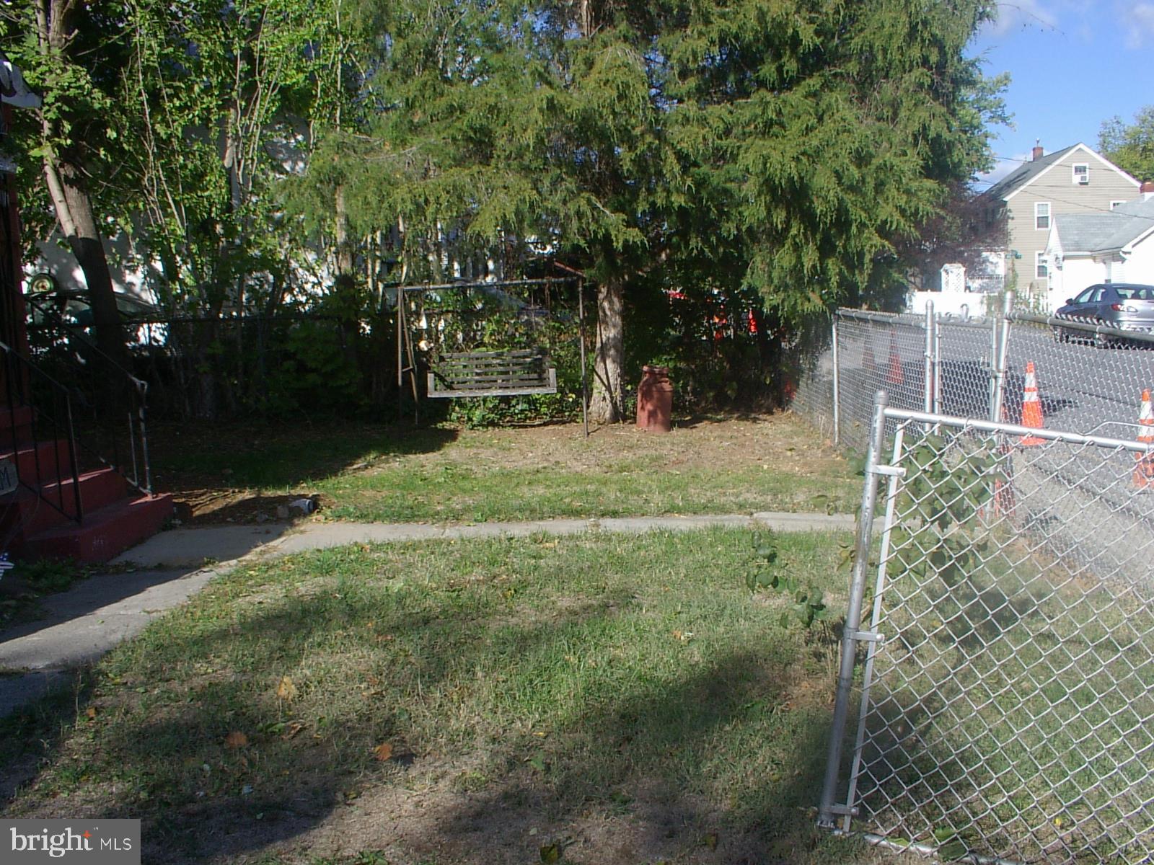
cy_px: 432
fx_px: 1233
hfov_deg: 50.1
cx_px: 577
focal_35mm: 37
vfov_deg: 38.7
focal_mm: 5.8
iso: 100
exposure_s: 1/210
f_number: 6.7
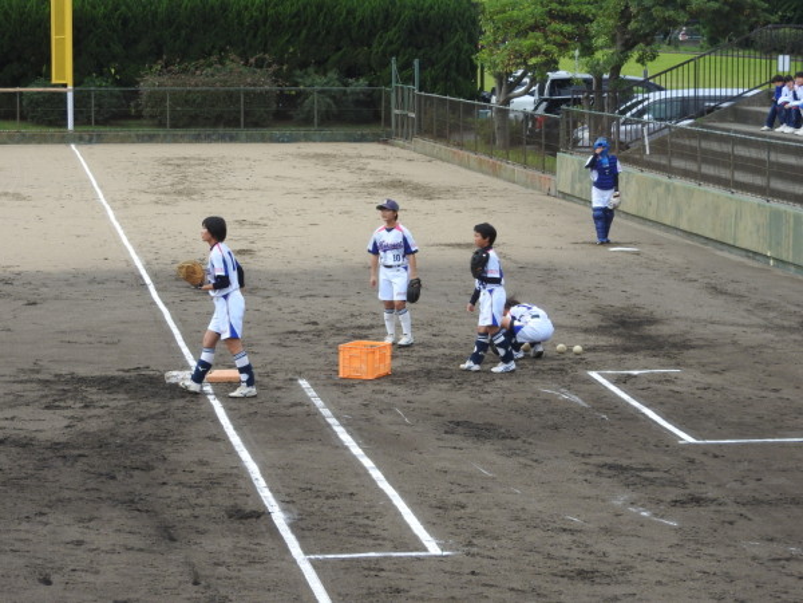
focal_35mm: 125
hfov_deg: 15.8
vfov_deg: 11.9
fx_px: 2900
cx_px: 402
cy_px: 302
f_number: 5
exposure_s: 1/200
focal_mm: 22.4
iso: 100
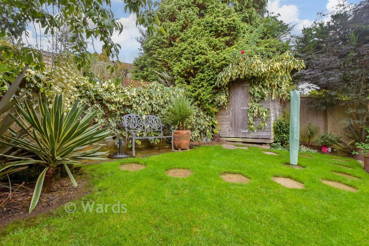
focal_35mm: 15
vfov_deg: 77.3
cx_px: 184
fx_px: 154
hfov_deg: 100.4
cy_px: 123
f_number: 8
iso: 250
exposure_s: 1/10
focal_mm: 10
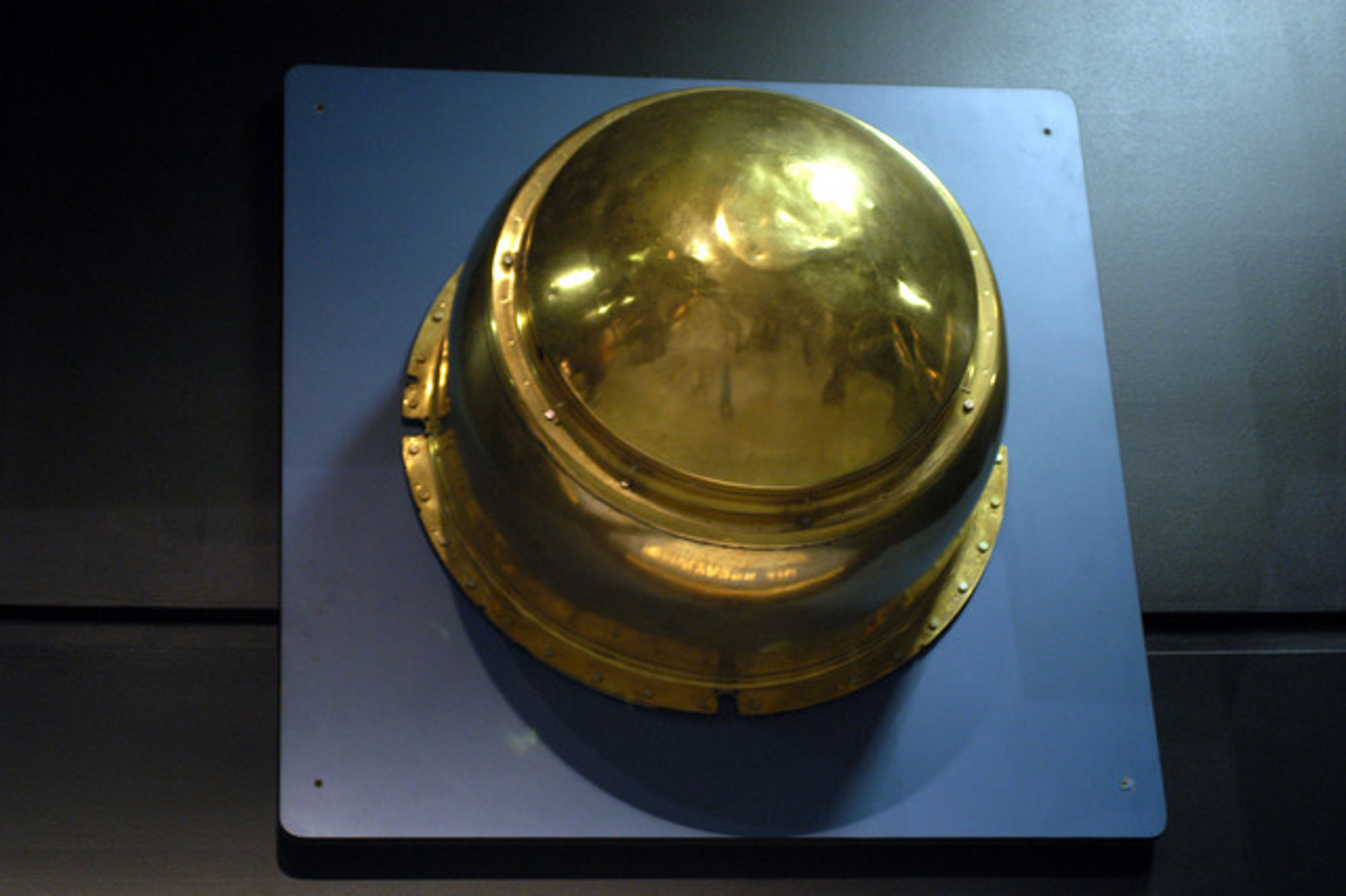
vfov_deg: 16.5
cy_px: 448
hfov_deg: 24.6
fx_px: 3083
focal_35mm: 82
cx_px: 673
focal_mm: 55
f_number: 4
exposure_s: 1/20
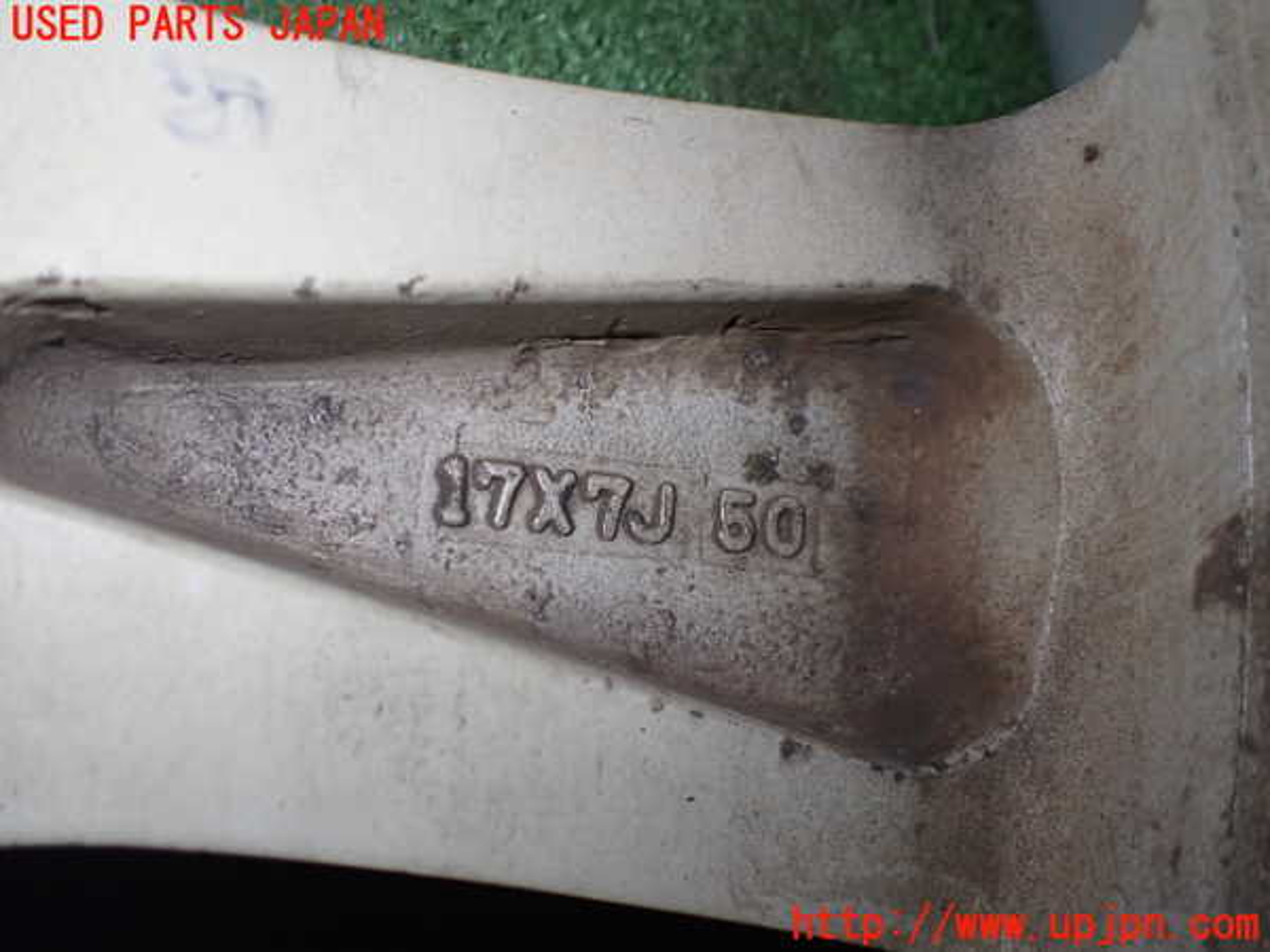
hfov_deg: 60.0
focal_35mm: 30
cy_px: 476
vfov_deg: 46.8
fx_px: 1101
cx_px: 635
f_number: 2.3
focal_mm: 5.4
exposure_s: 1/125
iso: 400
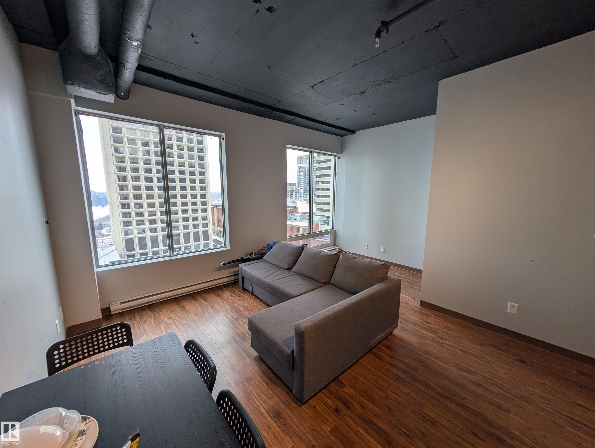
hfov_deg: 110.5
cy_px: 224
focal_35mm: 12
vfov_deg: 94.6
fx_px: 207
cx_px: 298
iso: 48
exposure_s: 1/129
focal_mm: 2.02
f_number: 1.7
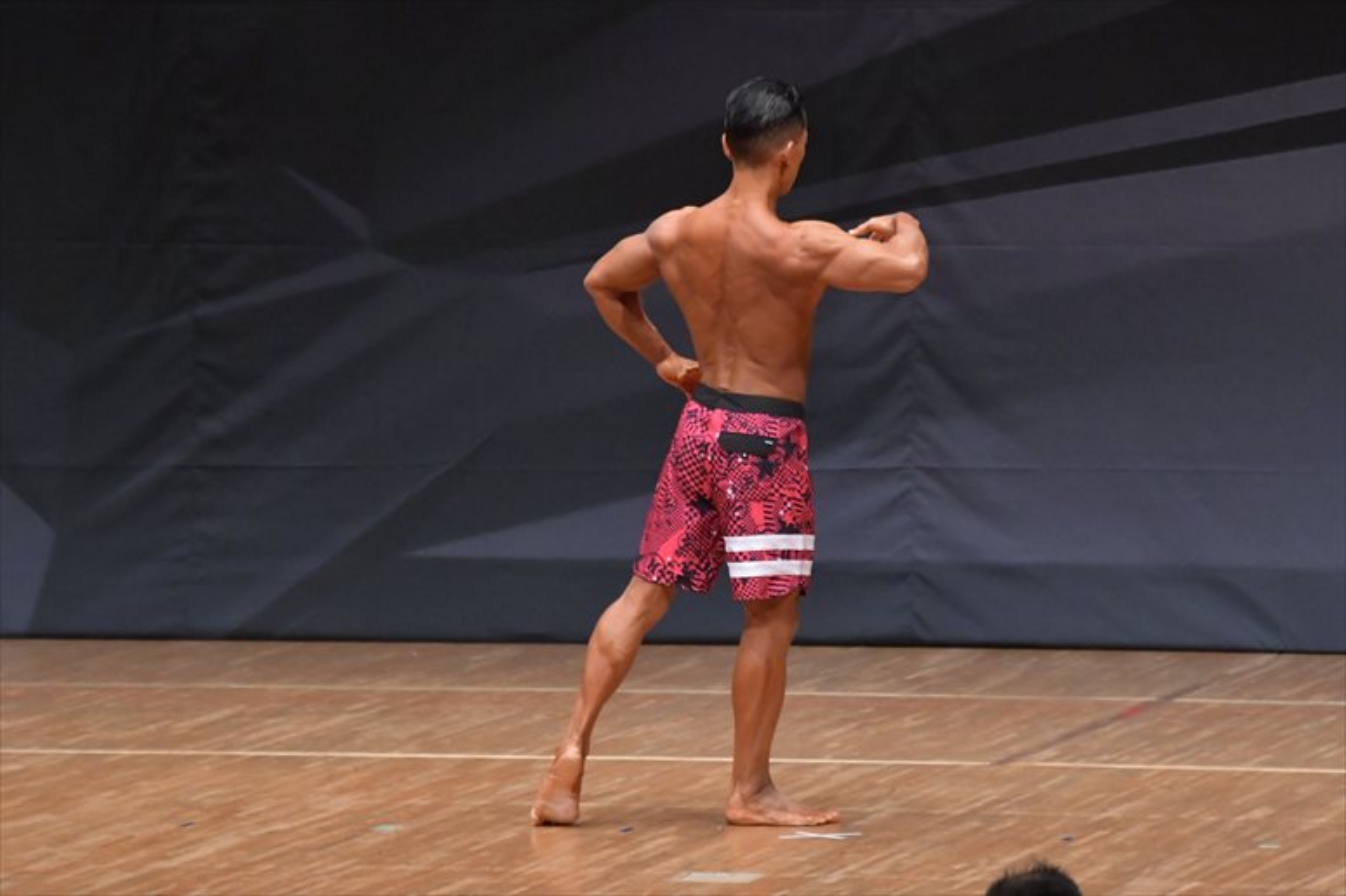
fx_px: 10651
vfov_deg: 4.8
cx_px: 673
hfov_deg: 7.2
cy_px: 448
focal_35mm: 285
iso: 6400
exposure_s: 1/400
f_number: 5.6
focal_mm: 190
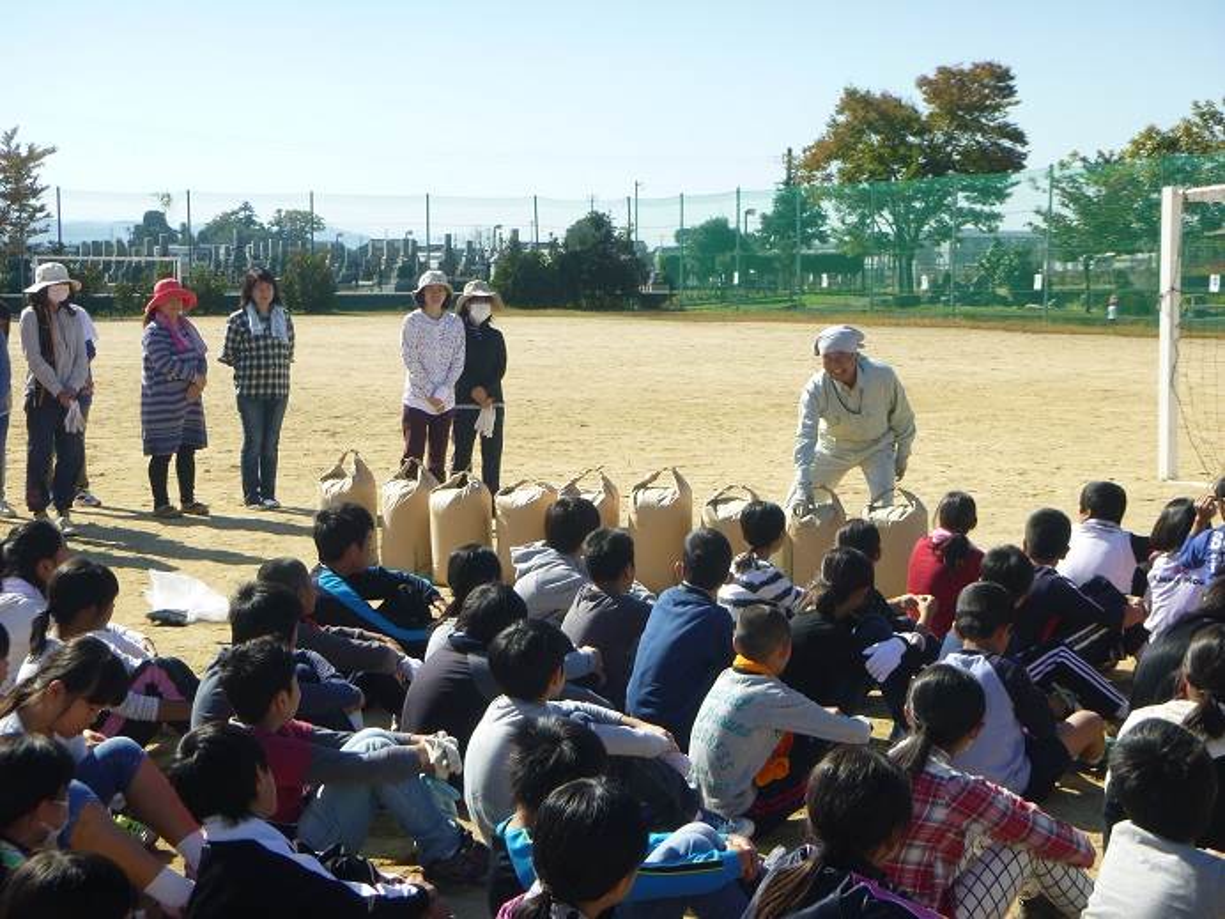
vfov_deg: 25.2
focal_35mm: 58
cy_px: 460
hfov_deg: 33.2
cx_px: 612
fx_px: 2053
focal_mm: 10.4
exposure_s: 1/250
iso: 100
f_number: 5.1
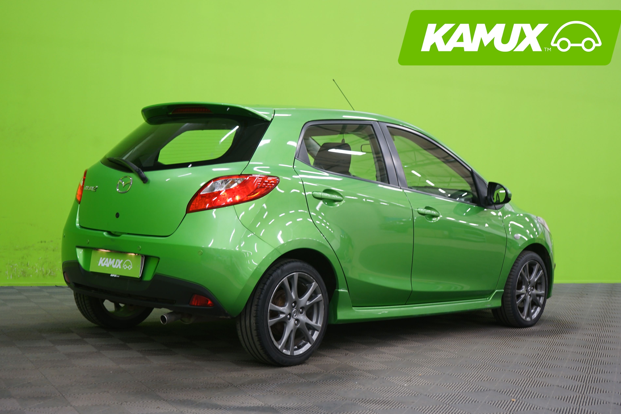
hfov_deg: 37.5
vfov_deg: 25.5
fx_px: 914
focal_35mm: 53
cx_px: 317
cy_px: 204
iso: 400
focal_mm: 51
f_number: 4.5
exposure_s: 1/8
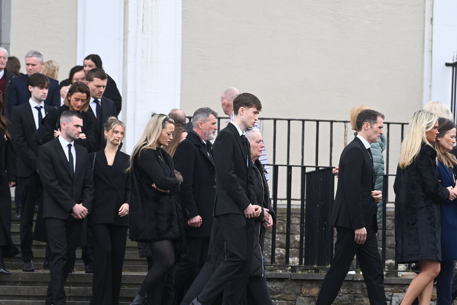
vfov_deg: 6.1
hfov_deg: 9.2
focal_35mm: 224
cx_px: 253
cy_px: 167
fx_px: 2843
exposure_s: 1/640
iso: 800
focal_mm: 200
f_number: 5.6
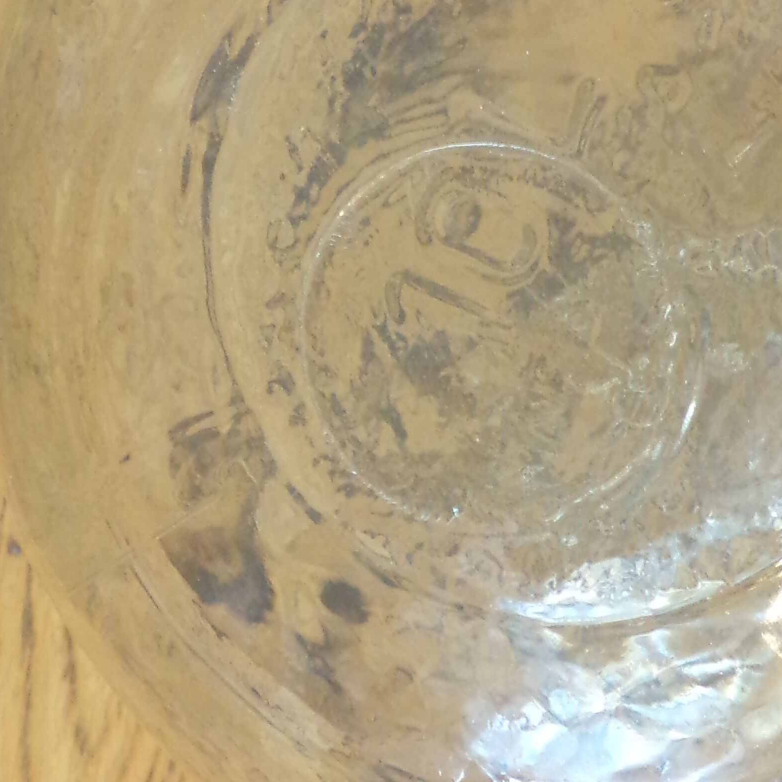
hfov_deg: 10.3
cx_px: 754
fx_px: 4319
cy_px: 184
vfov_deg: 10.3
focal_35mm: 169
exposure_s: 1/12
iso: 400
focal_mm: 11.6
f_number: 3.8
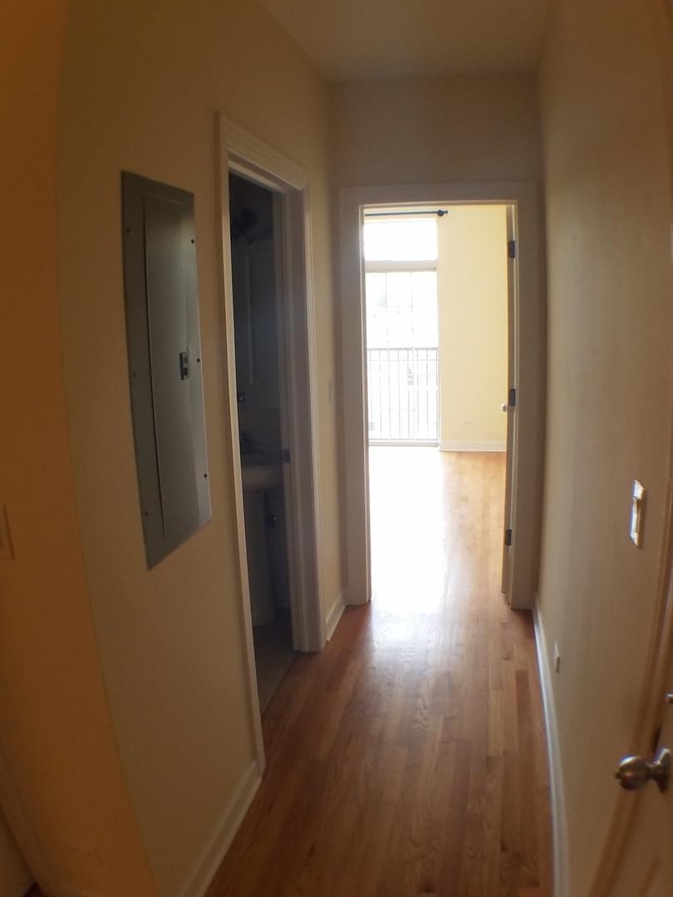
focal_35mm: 26
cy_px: 448
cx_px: 336
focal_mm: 4.2
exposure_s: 1/60
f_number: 1.7
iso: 64
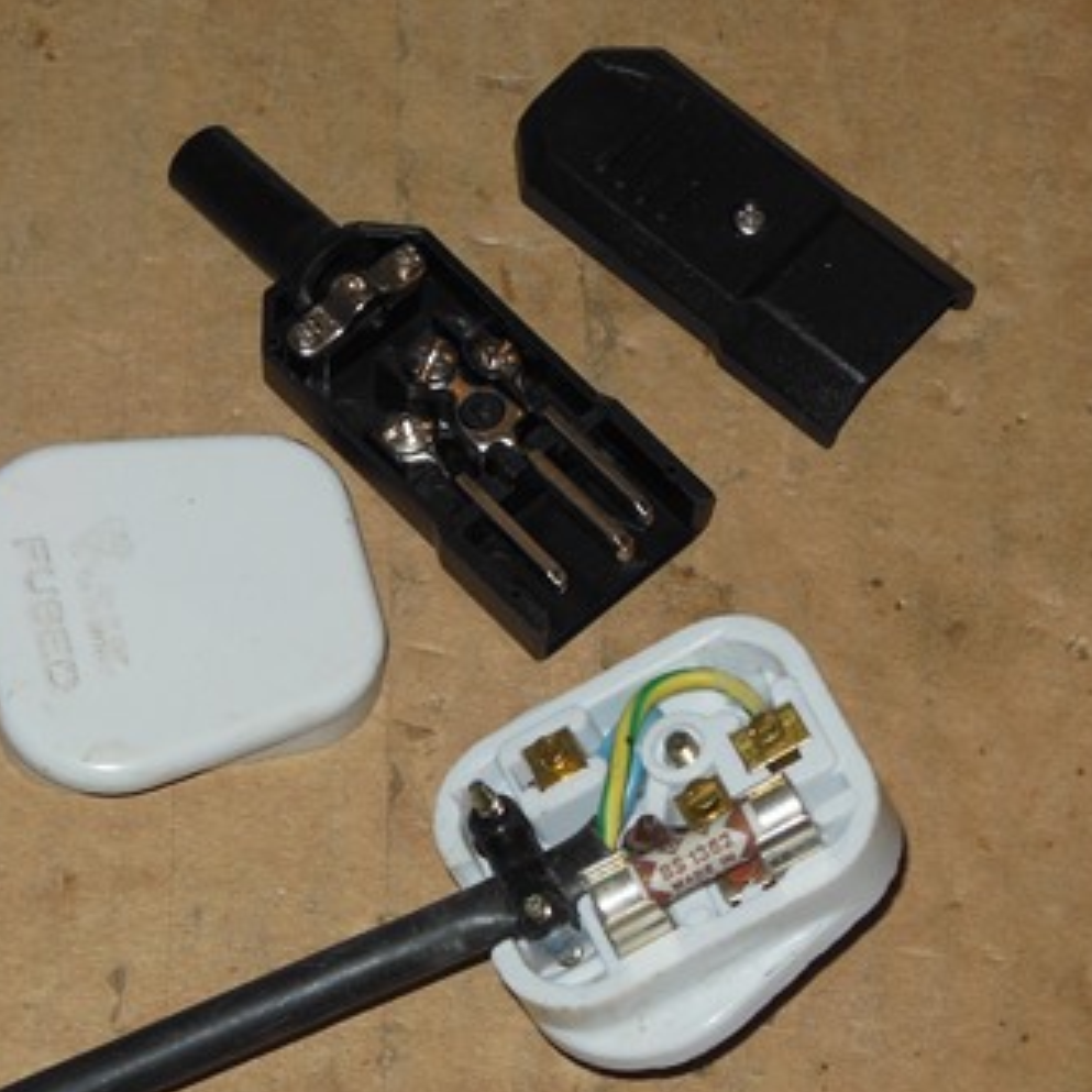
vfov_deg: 19.1
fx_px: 3248
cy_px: 548
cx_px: 498
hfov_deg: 19.1
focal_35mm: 91
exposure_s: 1/60
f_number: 4.4
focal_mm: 13.6
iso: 125
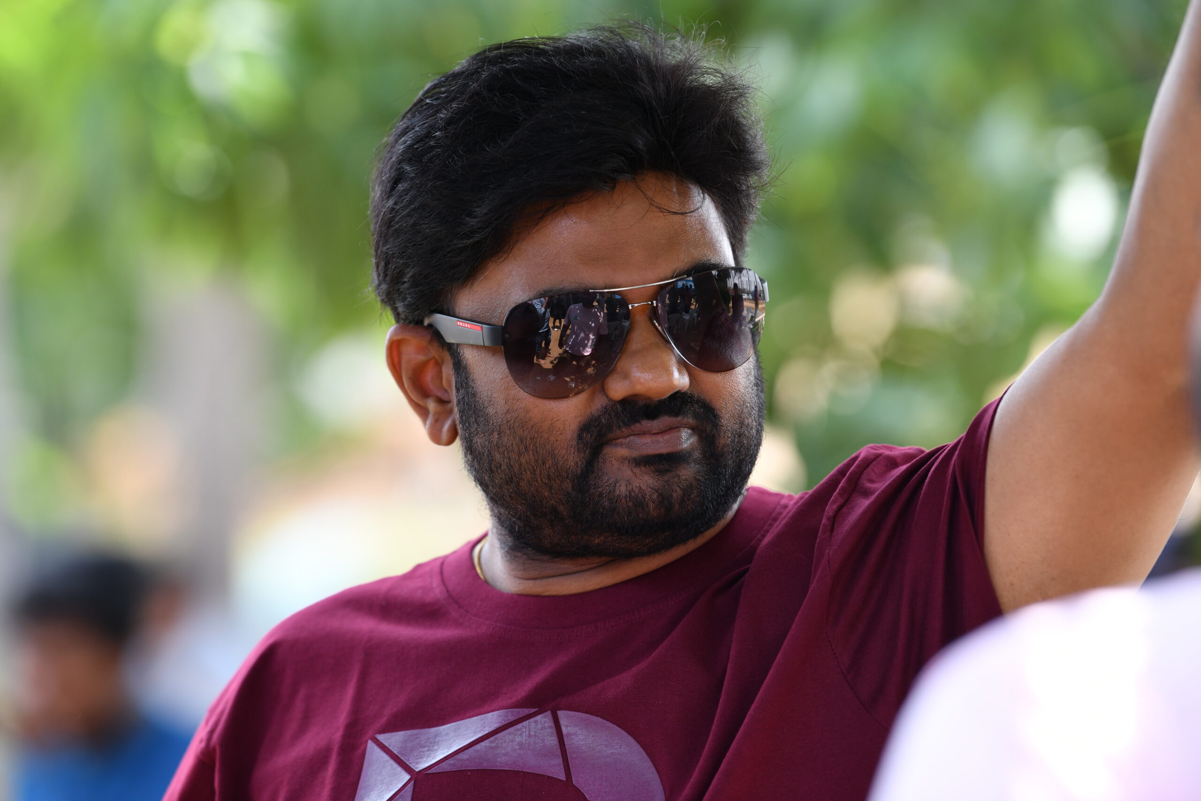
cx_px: 600
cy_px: 400
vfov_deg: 6.9
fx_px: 6672
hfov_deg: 10.3
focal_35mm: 200
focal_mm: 200
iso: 160
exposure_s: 1/200
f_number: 4
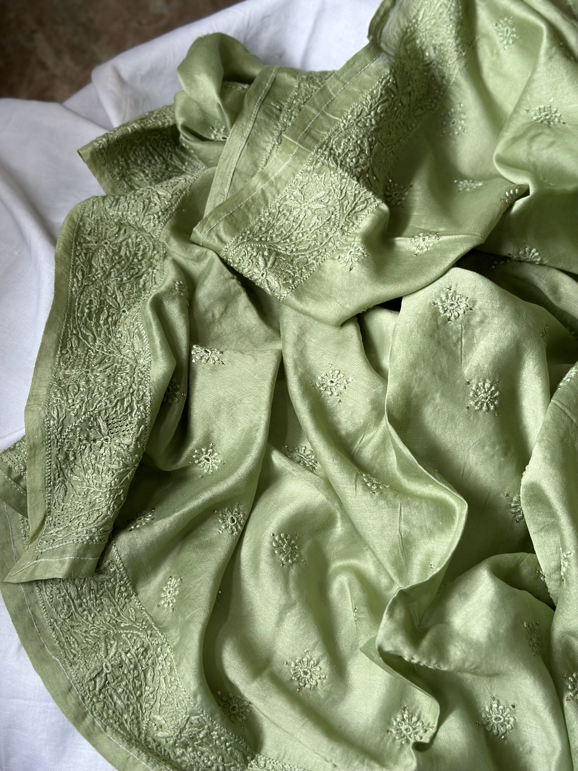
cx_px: 289
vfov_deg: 39.7
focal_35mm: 48
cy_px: 386
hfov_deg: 30.3
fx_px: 1069
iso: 125
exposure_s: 1/86
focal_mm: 6.86
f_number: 1.78
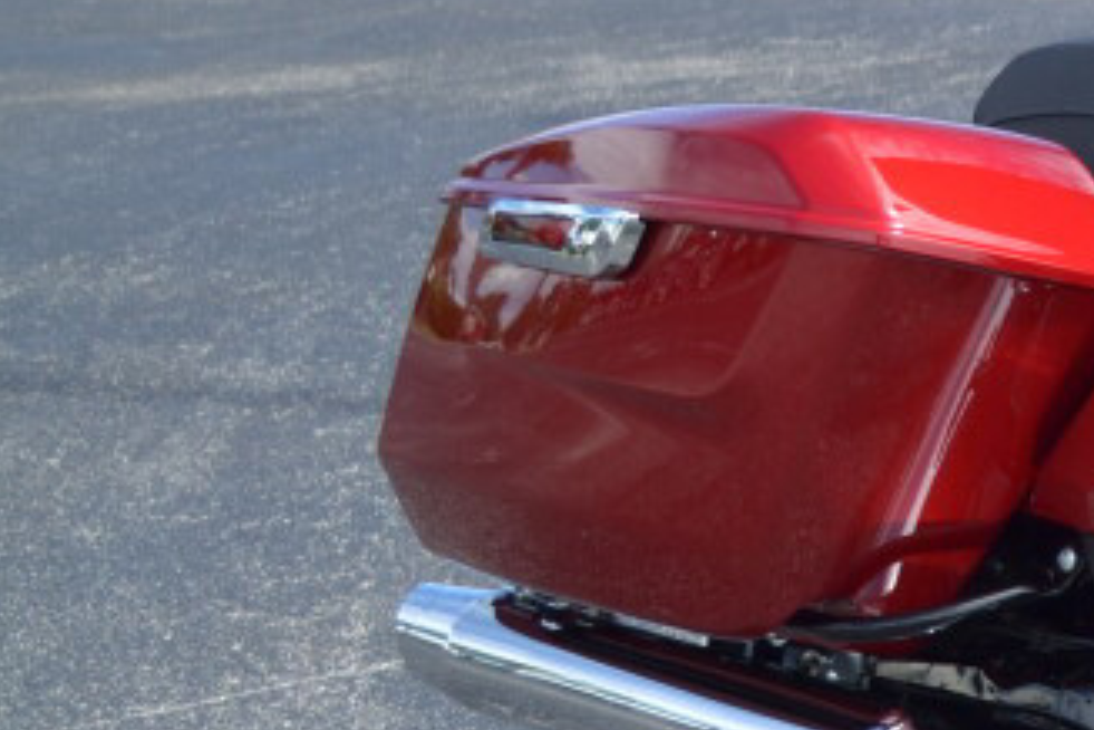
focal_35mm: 132
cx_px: 2001
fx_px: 4011
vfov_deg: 10.4
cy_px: 412
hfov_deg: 13.8
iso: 100
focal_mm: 24
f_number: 4
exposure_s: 1/500
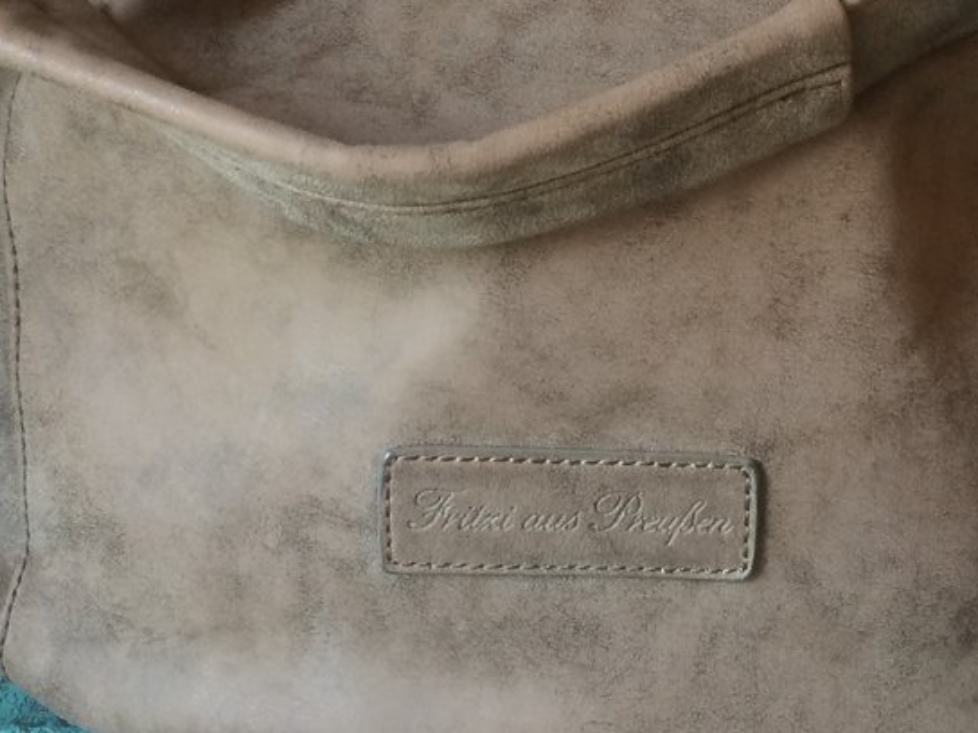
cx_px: 576
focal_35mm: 71
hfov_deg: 27.4
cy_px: -34
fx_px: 2006
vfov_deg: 20.0
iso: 40
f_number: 2.2
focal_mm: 4.15
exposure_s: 1/33
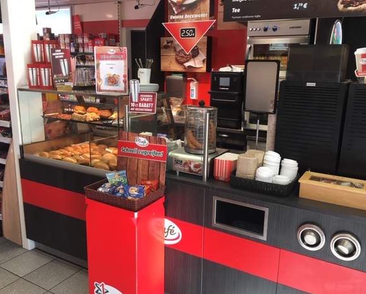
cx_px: 192
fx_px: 336
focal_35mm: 31
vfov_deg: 47.2
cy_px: 150
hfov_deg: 57.1
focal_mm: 4.15
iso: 40
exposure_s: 1/33
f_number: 2.2
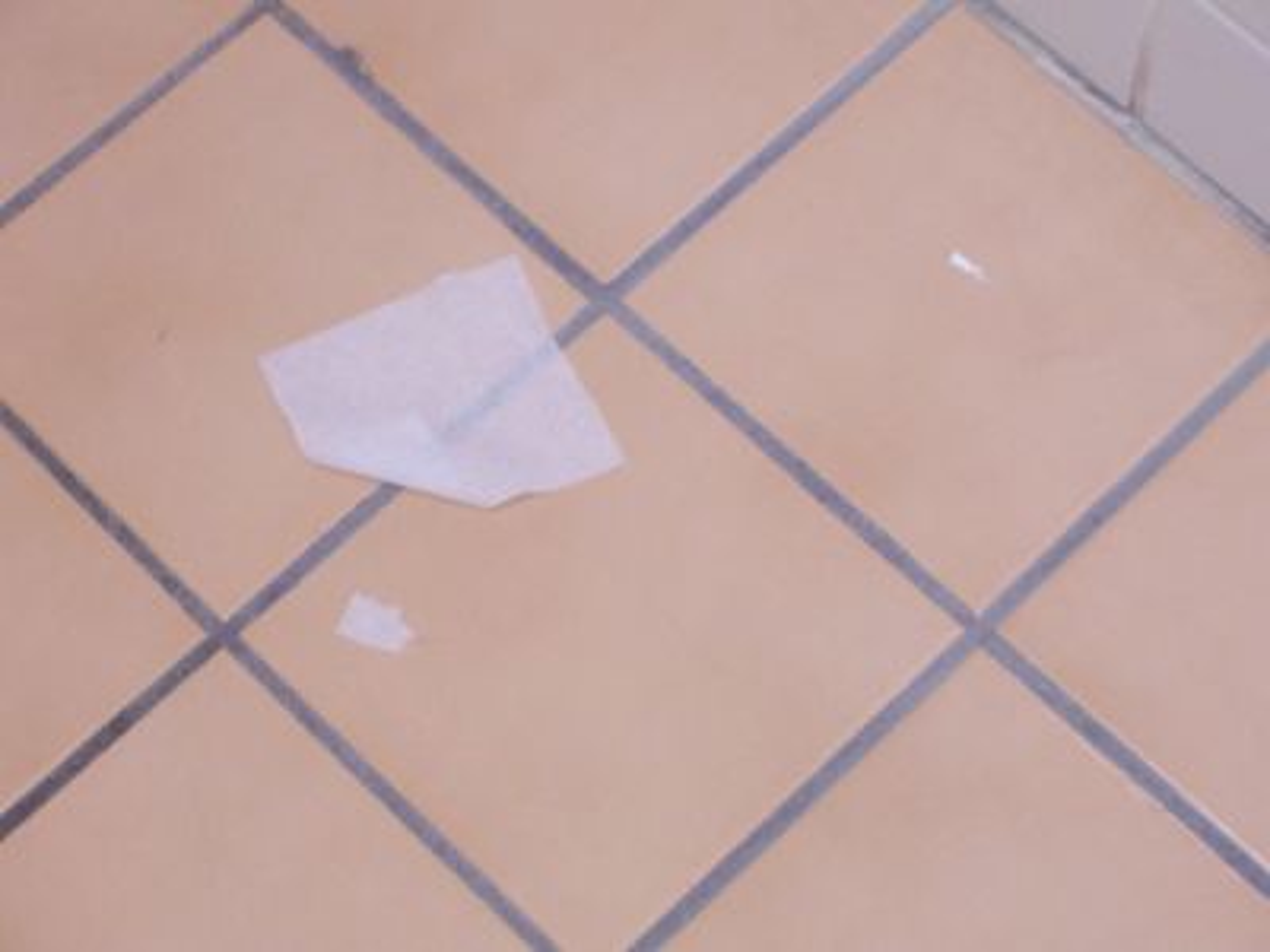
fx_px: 3742
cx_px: 635
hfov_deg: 19.3
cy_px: 476
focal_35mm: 102
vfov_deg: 14.5
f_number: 4.6
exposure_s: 1/8
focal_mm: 16.8
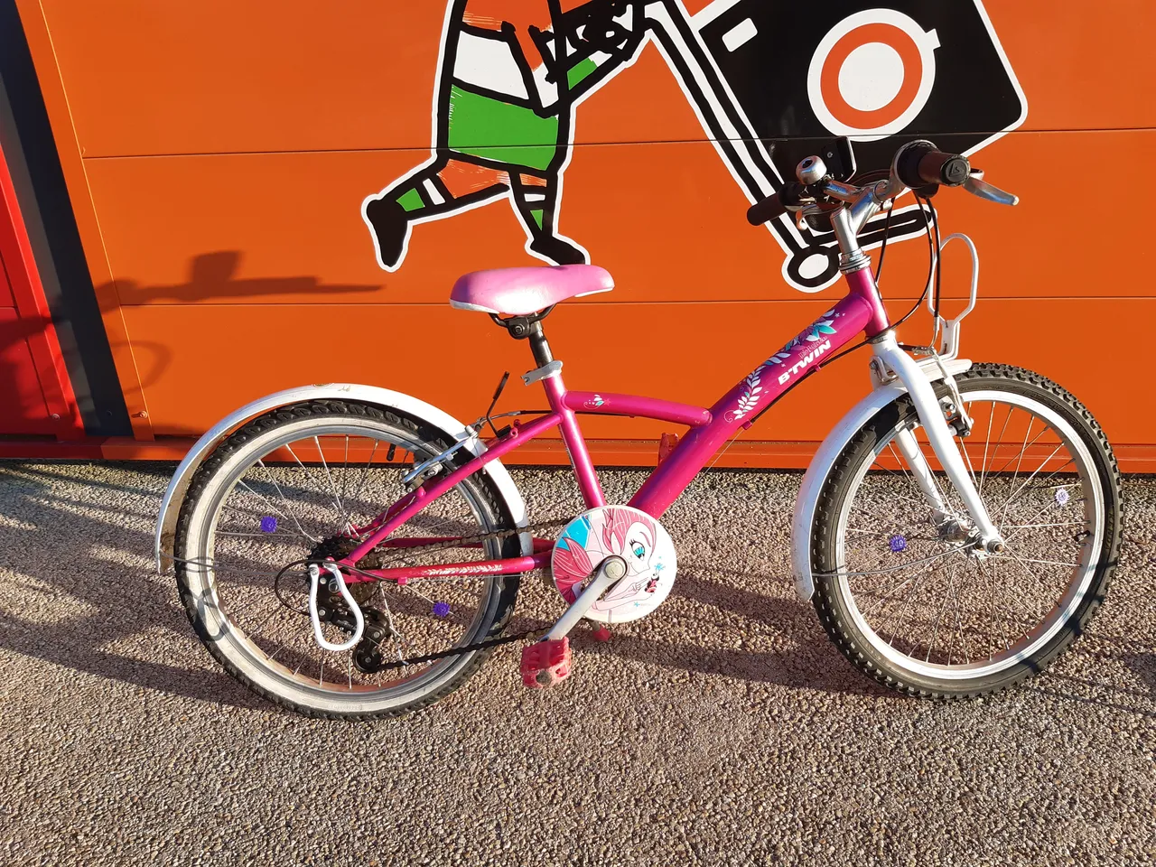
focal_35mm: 26
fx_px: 868
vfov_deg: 53.1
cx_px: 578
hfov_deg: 67.3
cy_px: 434
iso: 40
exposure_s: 1/691
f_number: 1.7
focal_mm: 3.92
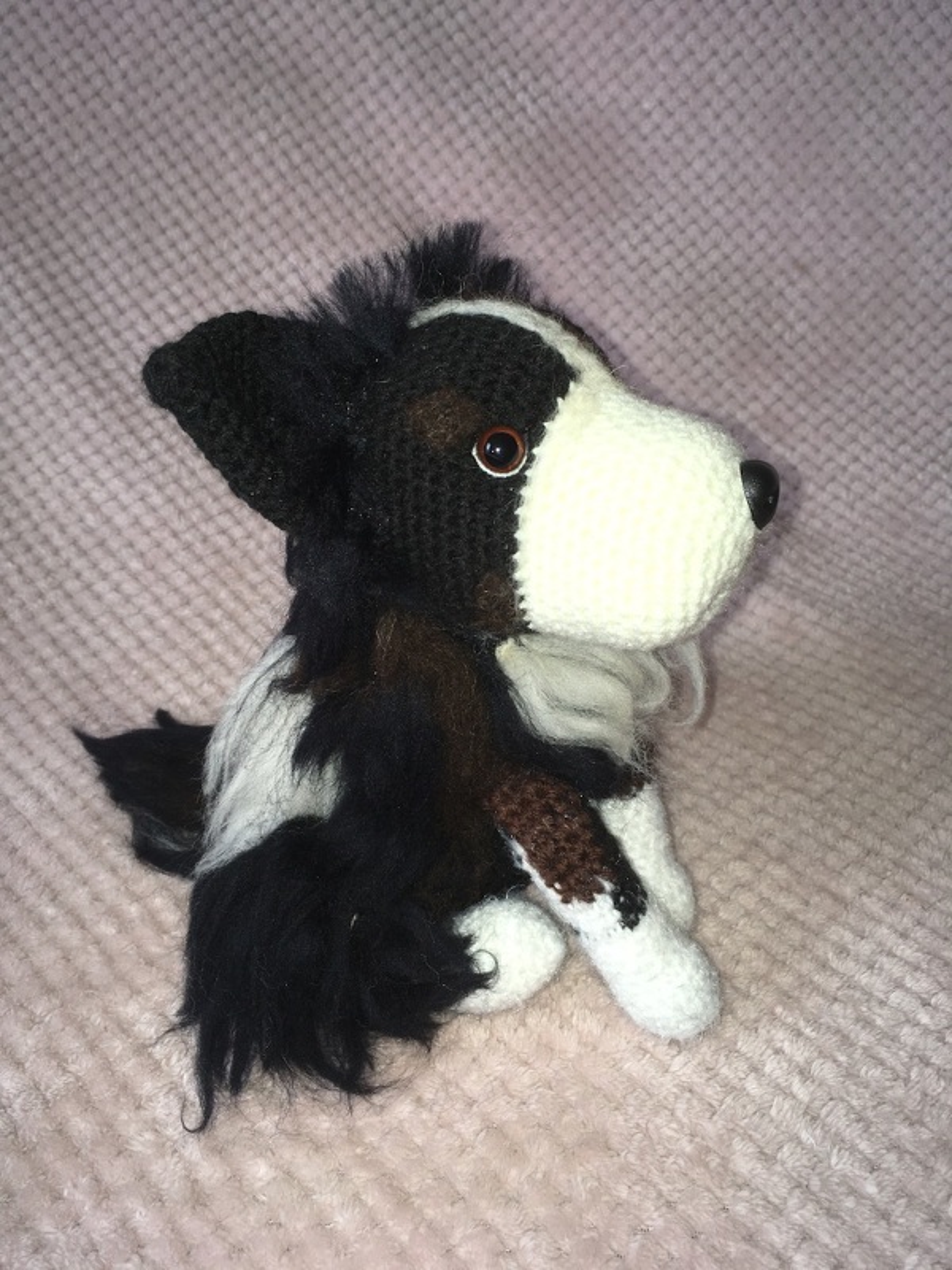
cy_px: 635
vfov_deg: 61.7
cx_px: 476
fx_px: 1063
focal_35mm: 29
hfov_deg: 48.2
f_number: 2.2
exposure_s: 1/62
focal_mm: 4.15
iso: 25
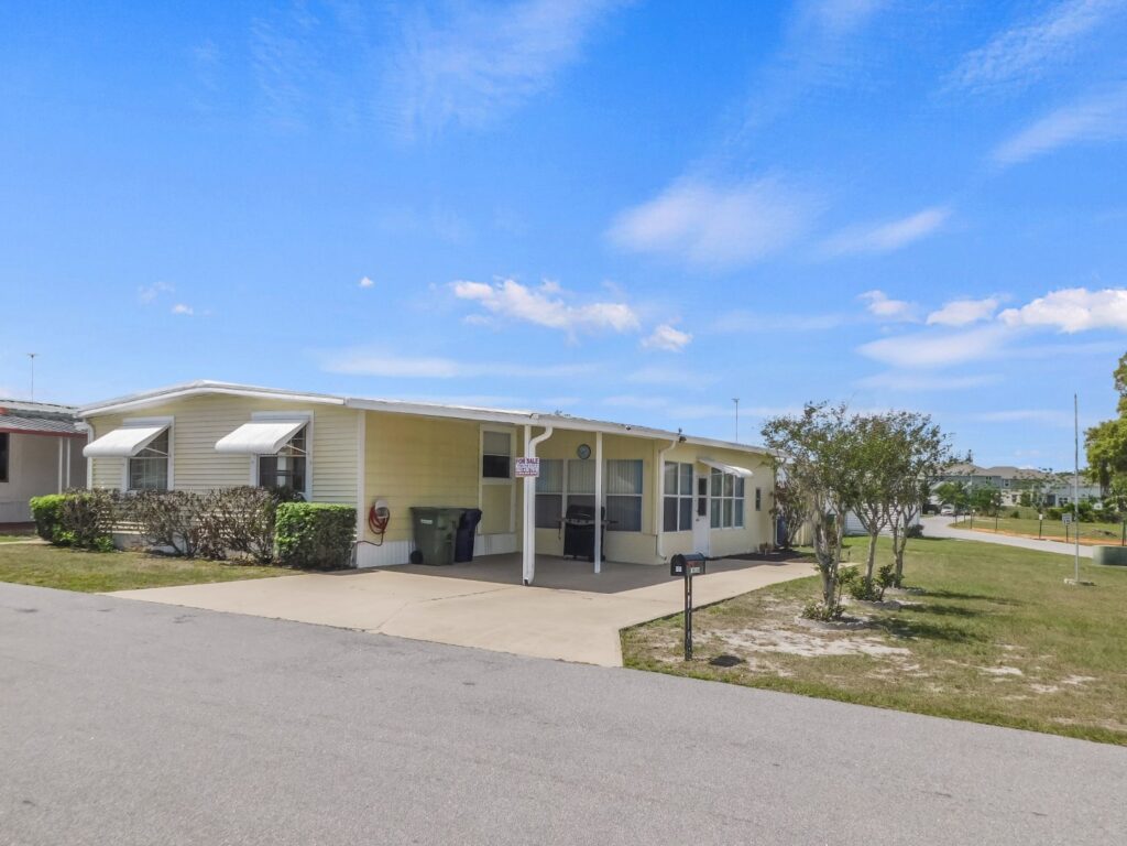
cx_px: 564
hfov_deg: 63.4
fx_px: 912
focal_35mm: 28
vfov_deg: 49.7
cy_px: 423
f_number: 6.4
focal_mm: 4.9
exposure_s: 1/640
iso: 125
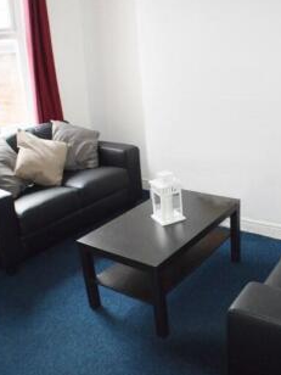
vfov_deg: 40.6
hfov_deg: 30.7
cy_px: 187
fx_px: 506
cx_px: 198
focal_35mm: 47
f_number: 3.8
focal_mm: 21
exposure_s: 1/60
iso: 1600
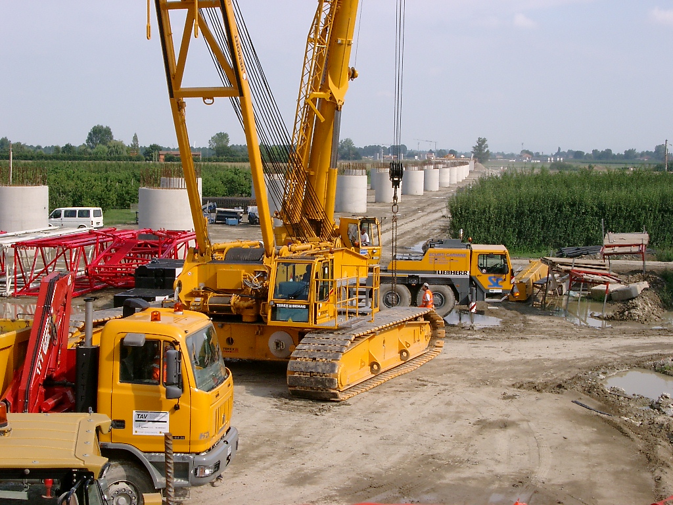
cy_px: 252
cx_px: 336
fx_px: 1186
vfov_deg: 24.0
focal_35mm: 61
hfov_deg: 31.7
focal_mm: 12.6
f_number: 6.5
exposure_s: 1/400
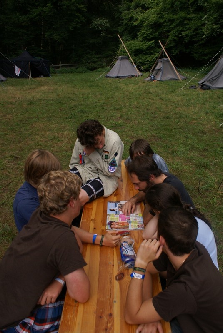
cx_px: 112
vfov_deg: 67.3
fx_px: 250
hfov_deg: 48.0
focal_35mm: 27
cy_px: 166
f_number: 5
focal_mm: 18
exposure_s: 1/200
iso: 100
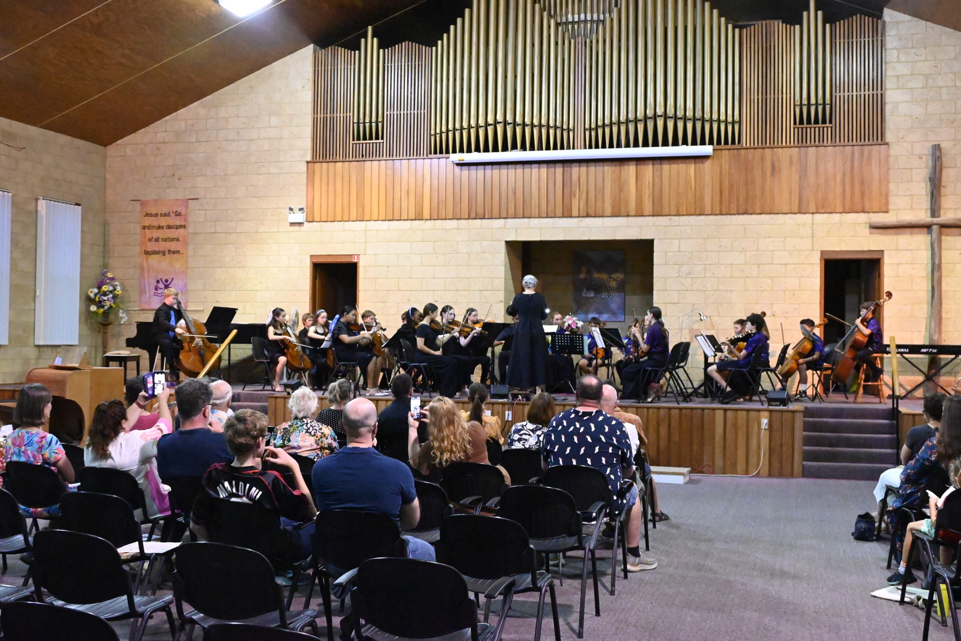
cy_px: 320
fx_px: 1121
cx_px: 480
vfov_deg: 31.9
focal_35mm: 42
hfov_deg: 46.4
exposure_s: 1/60
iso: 16000
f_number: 6.3
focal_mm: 28
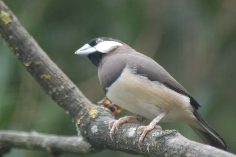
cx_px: 124
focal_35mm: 585
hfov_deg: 3.5
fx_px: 3832
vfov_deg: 2.3
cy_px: 58
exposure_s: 1/125
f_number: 5.6
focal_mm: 300
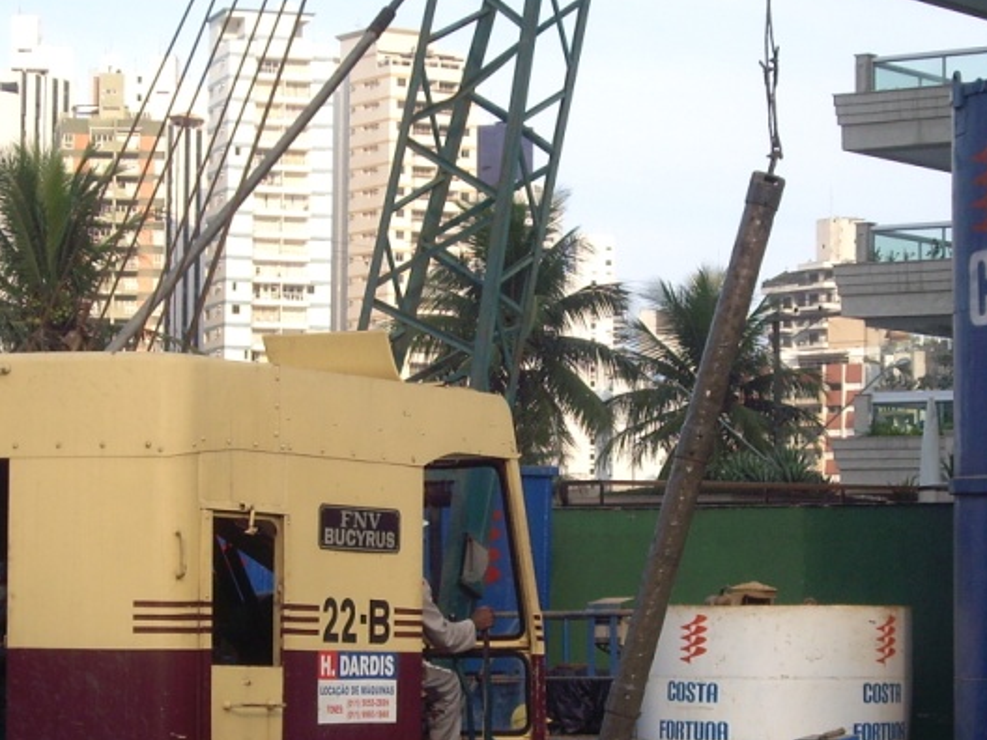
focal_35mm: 128
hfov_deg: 15.4
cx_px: 505
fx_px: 3650
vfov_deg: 11.6
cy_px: 420
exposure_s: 1/125
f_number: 5.8
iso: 64
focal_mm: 10.7
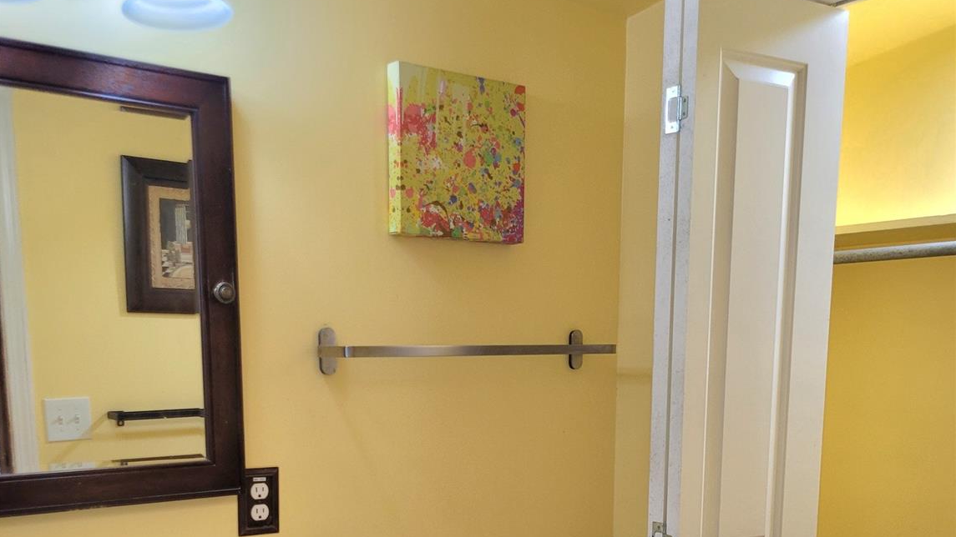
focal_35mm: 38
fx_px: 963
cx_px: 476
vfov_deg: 29.6
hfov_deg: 52.8
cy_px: 508
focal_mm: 5.4
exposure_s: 1/120
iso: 200
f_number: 1.8
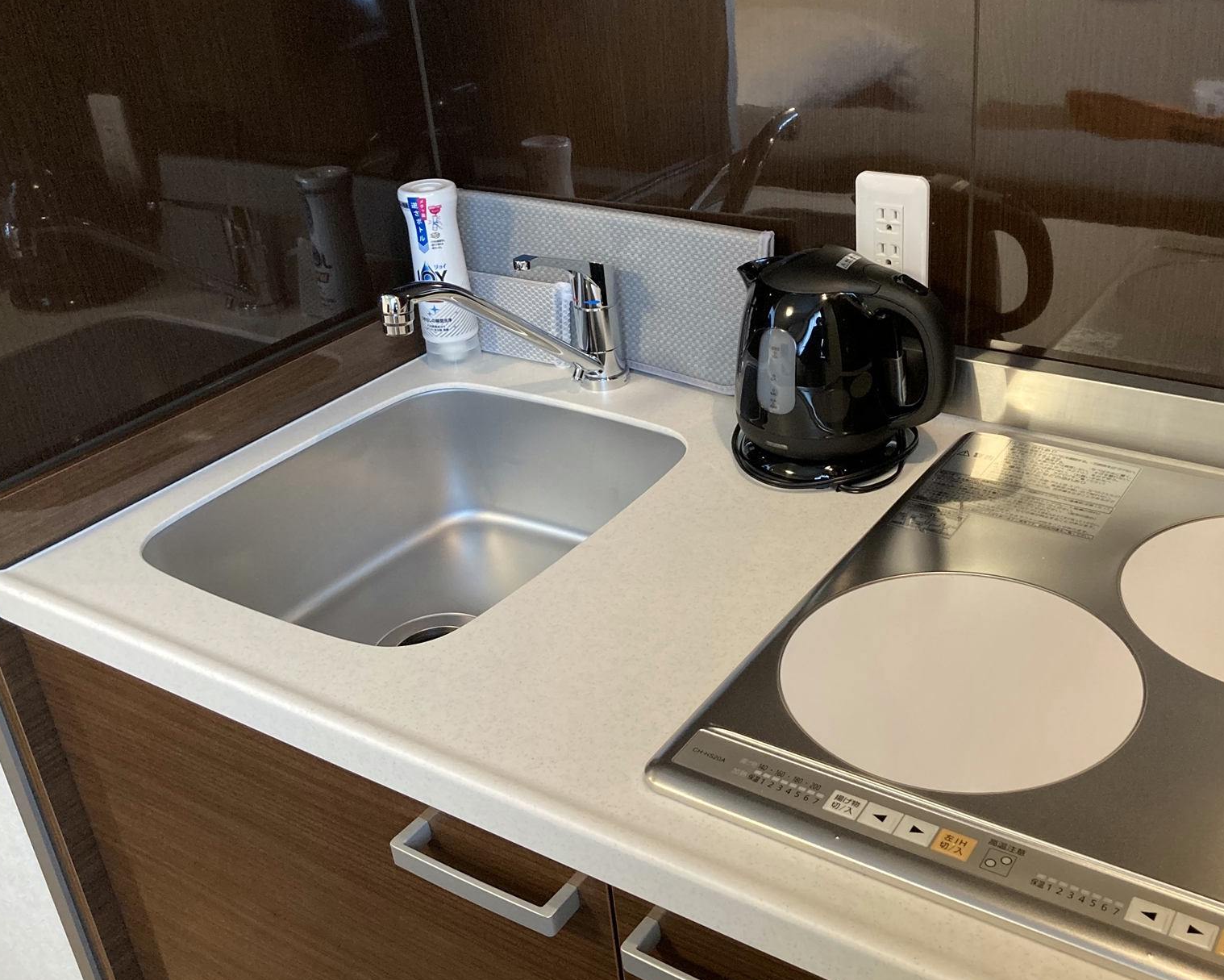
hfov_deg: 49.9
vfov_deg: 41.1
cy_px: 459
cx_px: 744
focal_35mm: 36
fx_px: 1304
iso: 250
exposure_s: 1/60
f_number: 1.8
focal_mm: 3.99
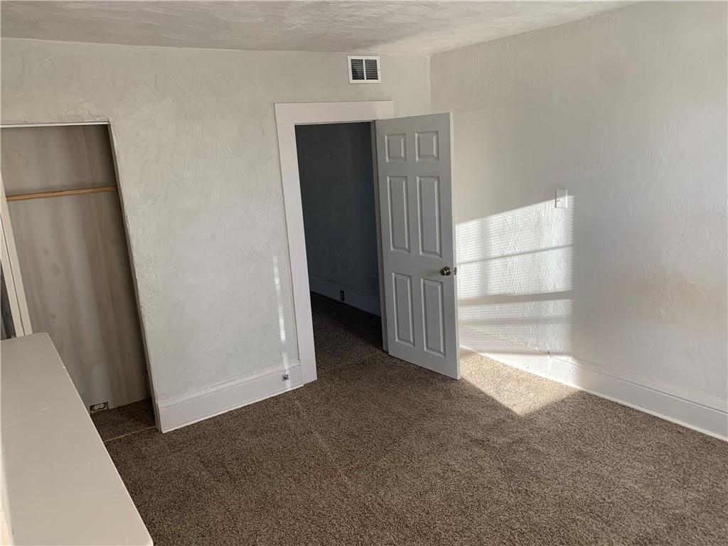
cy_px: 273
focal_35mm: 26
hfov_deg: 67.3
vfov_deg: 53.1
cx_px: 364
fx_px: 547
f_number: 1.8
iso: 40
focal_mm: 4.25
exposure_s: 1/121
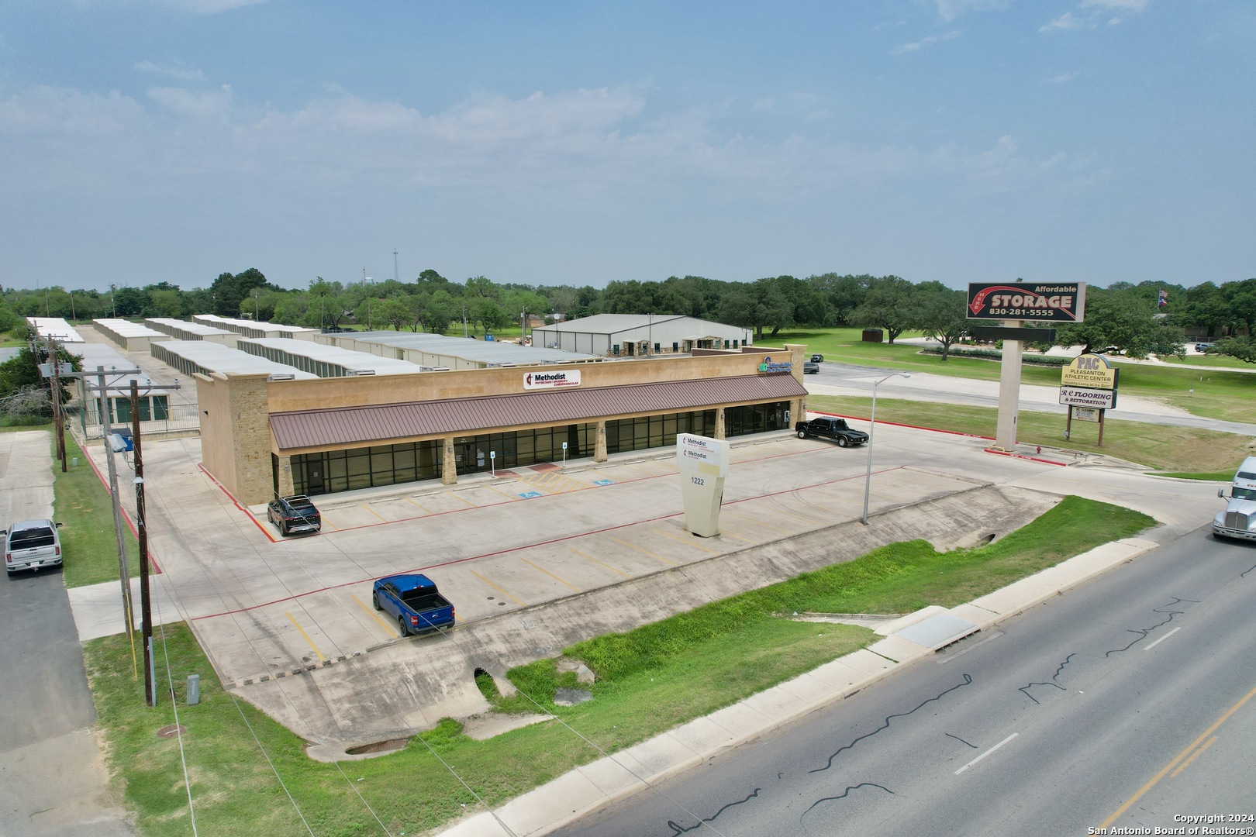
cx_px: 628
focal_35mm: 22
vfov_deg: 57.2
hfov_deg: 78.6
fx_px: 767
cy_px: 418
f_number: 2.8
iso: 110
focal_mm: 8.38
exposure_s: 1/2500
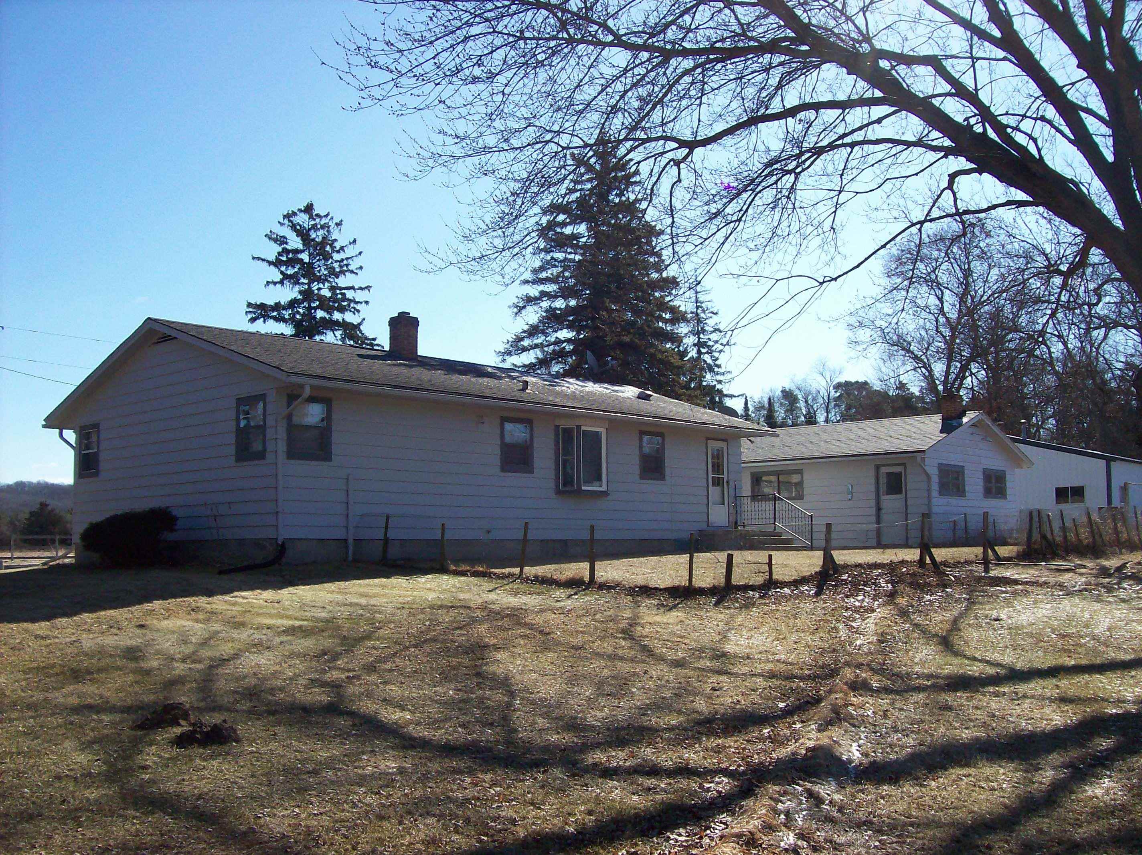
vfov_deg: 39.6
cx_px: 571
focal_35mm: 36
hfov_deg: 51.4
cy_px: 428
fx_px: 1187
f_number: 4.8
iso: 80
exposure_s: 1/576
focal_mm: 6
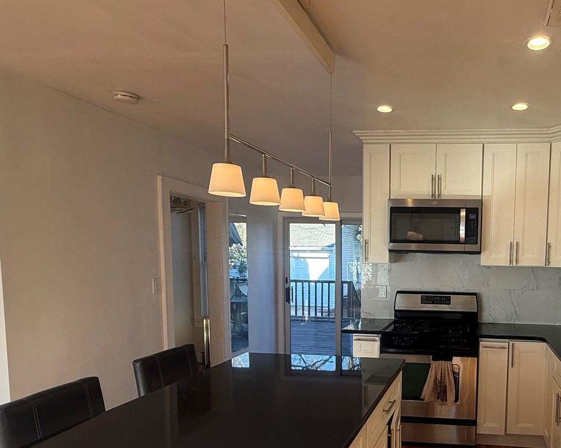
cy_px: 297
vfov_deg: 52.2
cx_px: 435
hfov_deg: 59.8
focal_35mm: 27
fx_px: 448
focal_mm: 2.22
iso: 64
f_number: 2.2
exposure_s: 1/129
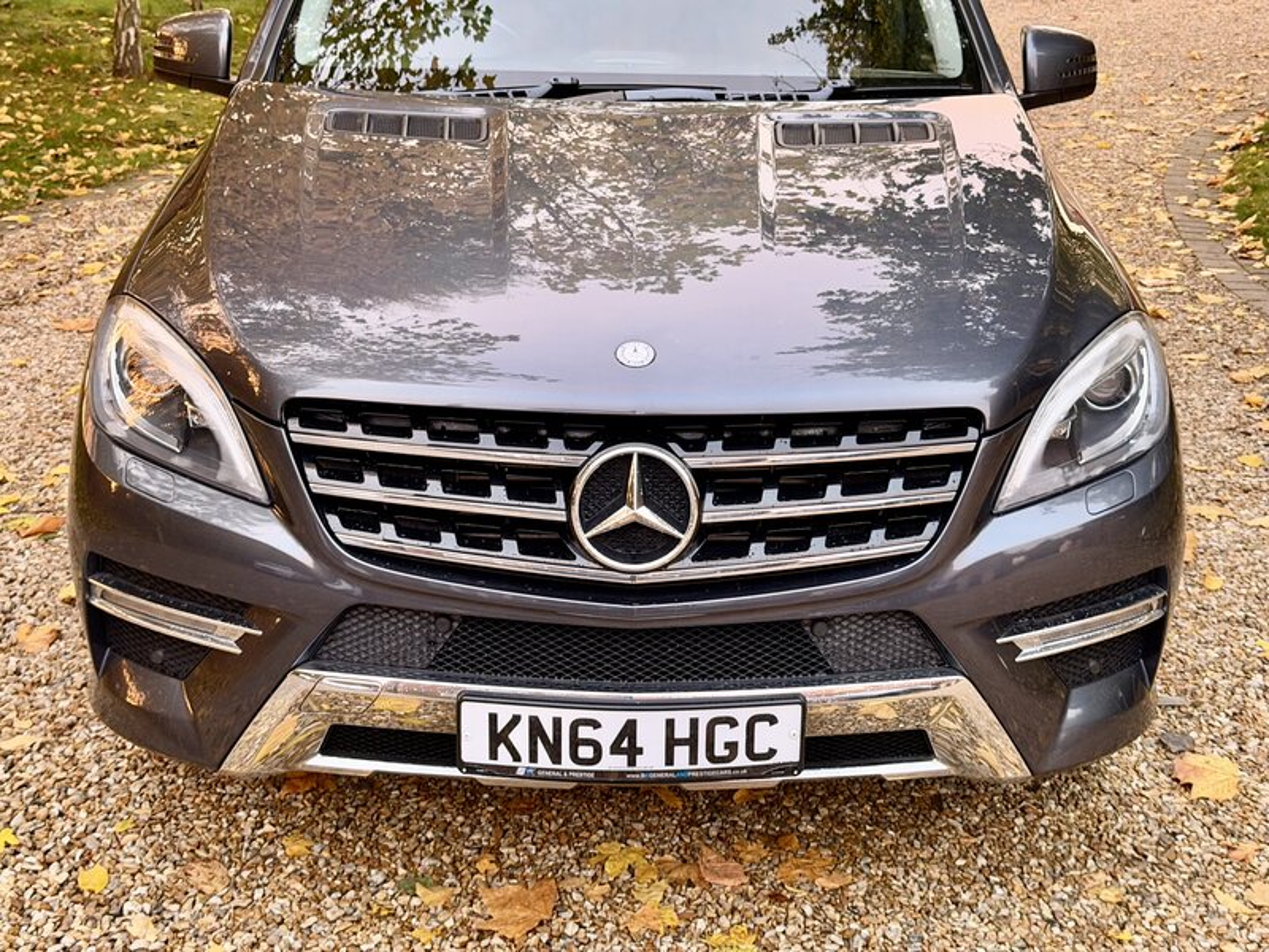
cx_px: 634
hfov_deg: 39.7
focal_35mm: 48
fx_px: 1760
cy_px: 476
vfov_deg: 30.3
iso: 500
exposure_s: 1/33
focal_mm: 6.76
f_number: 1.78
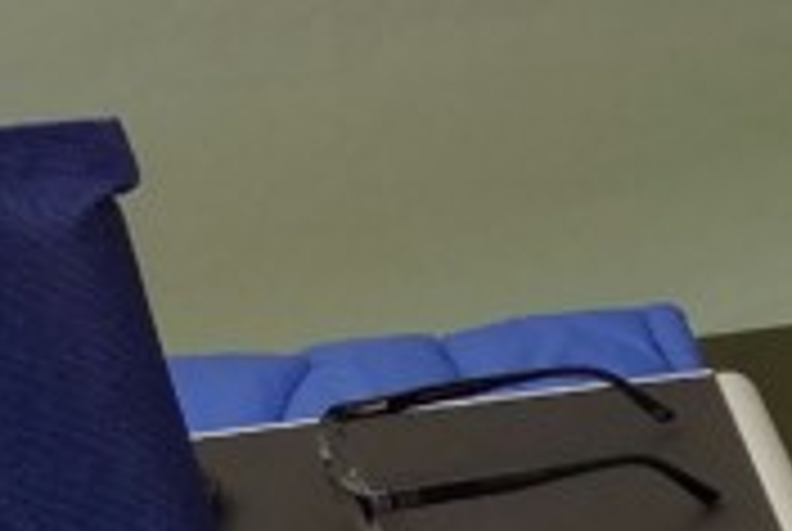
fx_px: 3460
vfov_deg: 8.5
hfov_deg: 10.7
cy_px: 864
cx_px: 2038
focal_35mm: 157
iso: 80
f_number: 1.7
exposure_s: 1/120
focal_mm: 4.2
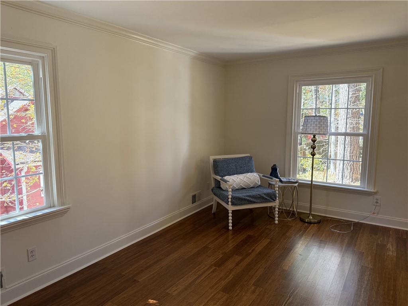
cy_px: 153
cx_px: 204
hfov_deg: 71.6
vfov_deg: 56.8
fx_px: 283
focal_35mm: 24
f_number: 1.78
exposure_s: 1/193
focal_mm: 6.76
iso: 200
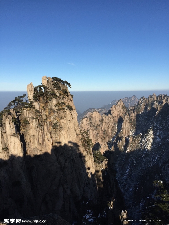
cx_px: 84
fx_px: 189
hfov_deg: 48.2
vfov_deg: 61.7
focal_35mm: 29
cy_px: 112
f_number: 2.2
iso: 32
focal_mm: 4.15
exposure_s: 1/2475
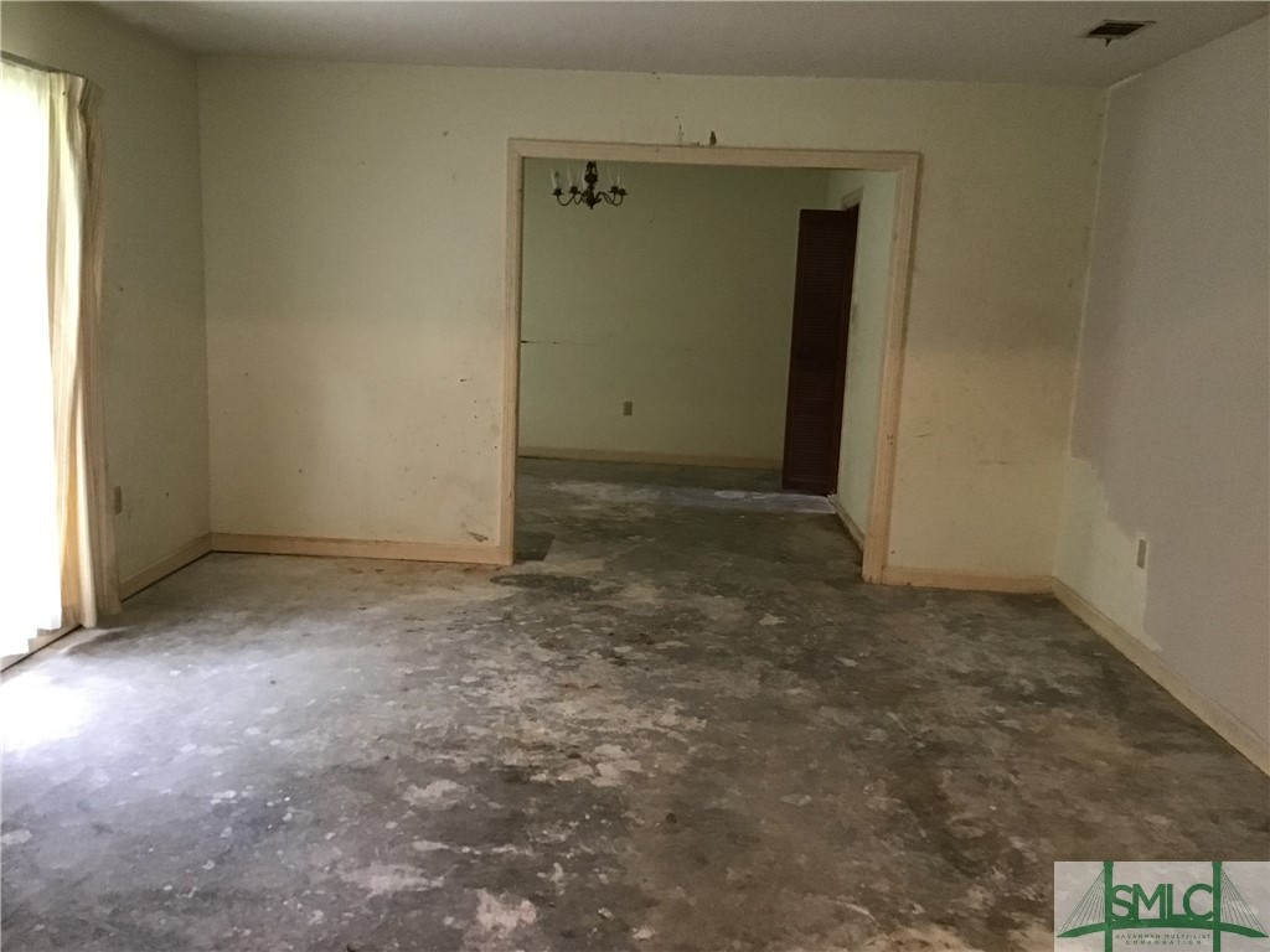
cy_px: 476
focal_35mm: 31
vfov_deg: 45.4
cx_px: 635
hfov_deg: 58.4
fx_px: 1137
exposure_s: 1/17
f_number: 2.4
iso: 200
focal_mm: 3.3
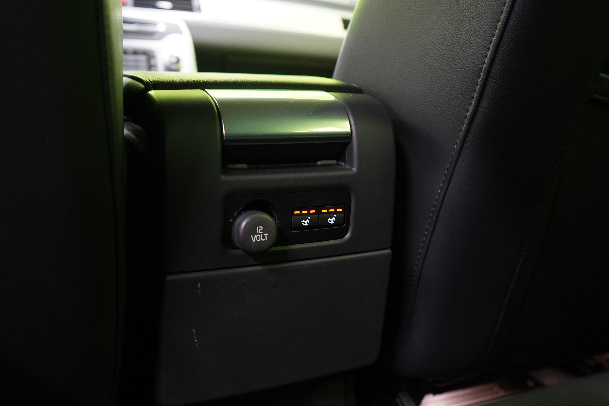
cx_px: 304
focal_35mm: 31
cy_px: 203
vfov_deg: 42.3
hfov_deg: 60.3
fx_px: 524
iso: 5000
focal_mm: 31
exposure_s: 1/30
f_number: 5
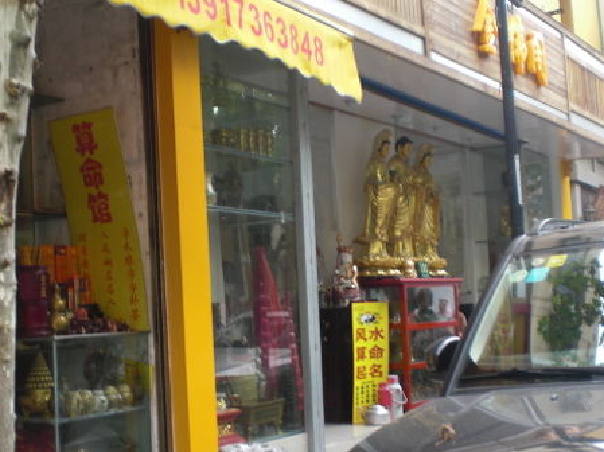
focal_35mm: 55
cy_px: 254
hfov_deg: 34.8
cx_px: 235
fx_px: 959
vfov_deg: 26.5
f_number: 3.1
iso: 64
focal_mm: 6.3
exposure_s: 1/80
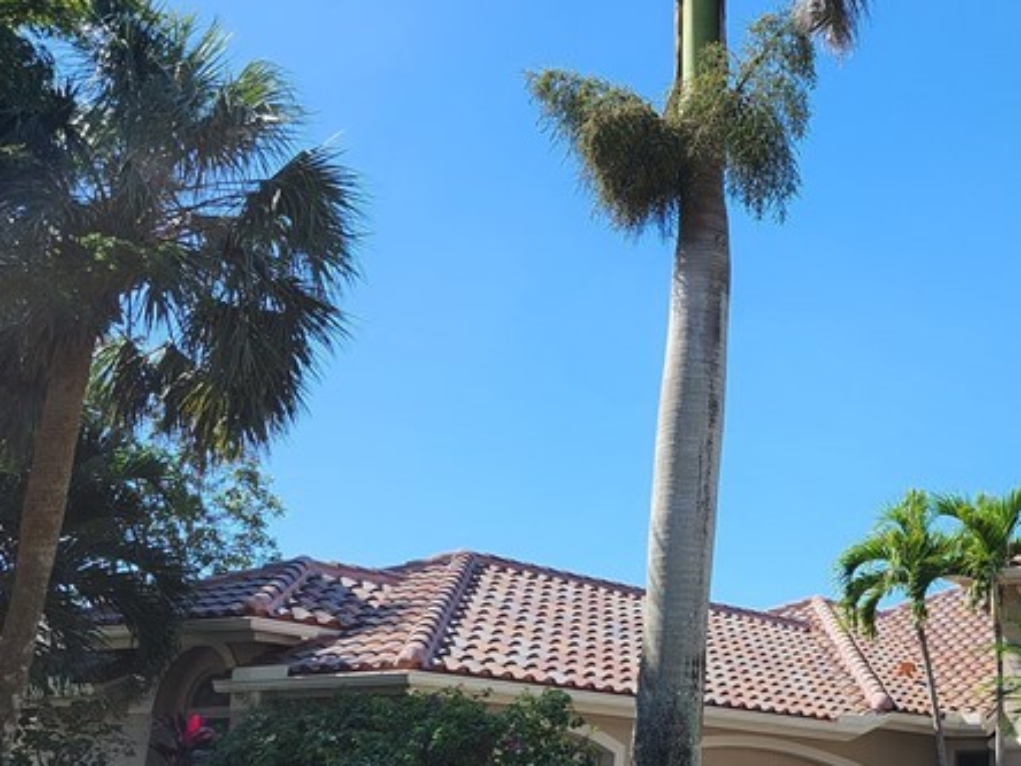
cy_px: 437
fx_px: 1563
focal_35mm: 53
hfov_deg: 33.3
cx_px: 1003
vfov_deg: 27.5
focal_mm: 5.4
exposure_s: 1/1170
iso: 20
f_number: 1.8
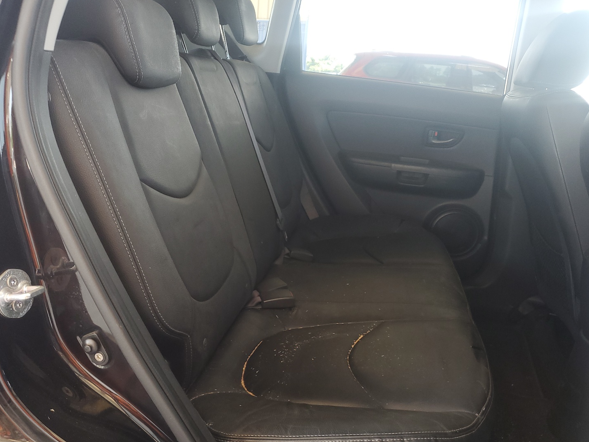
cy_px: 222
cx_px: 284
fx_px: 494
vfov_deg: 48.2
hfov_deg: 61.6
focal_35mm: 29
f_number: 1.5
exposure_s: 1/60.2
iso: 71
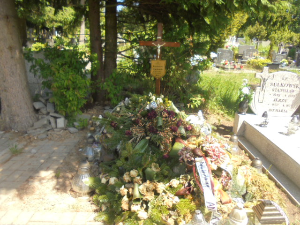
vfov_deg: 53.1
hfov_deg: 67.3
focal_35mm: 26
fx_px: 225
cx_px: 150
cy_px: 112
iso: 100
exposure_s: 1/250
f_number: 3.5
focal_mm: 4.6
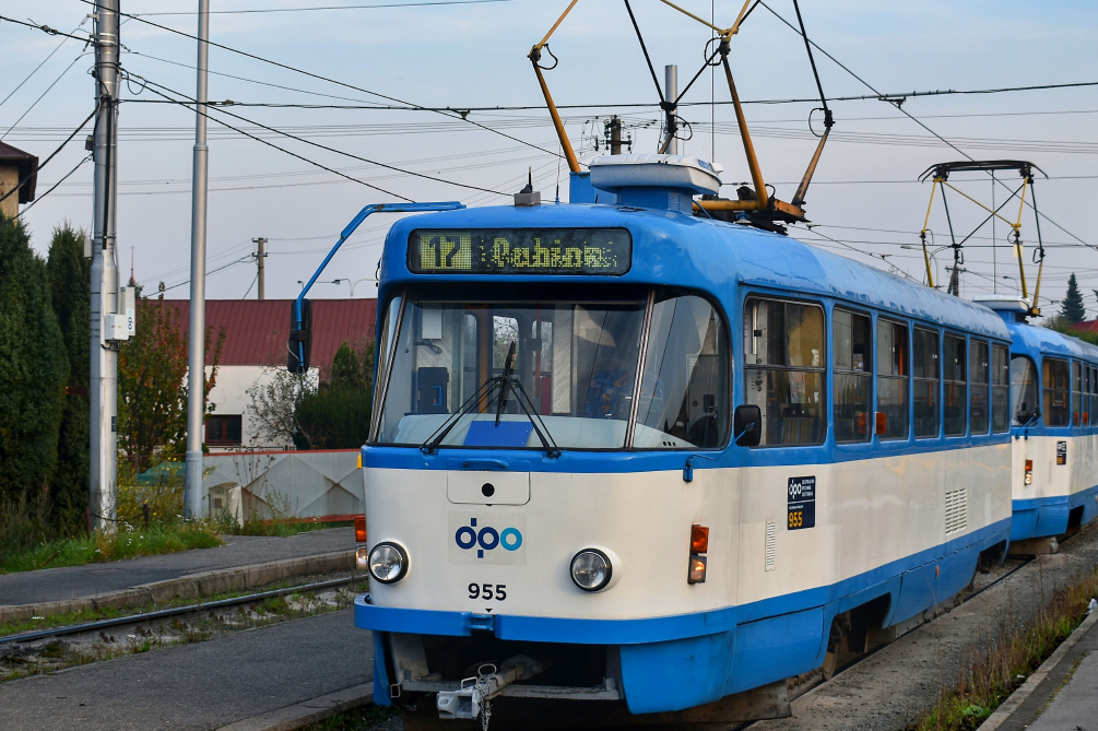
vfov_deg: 20.6
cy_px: 303
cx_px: 591
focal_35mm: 66
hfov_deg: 30.5
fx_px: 2012
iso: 100
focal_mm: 34
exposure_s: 1/160
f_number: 6.3
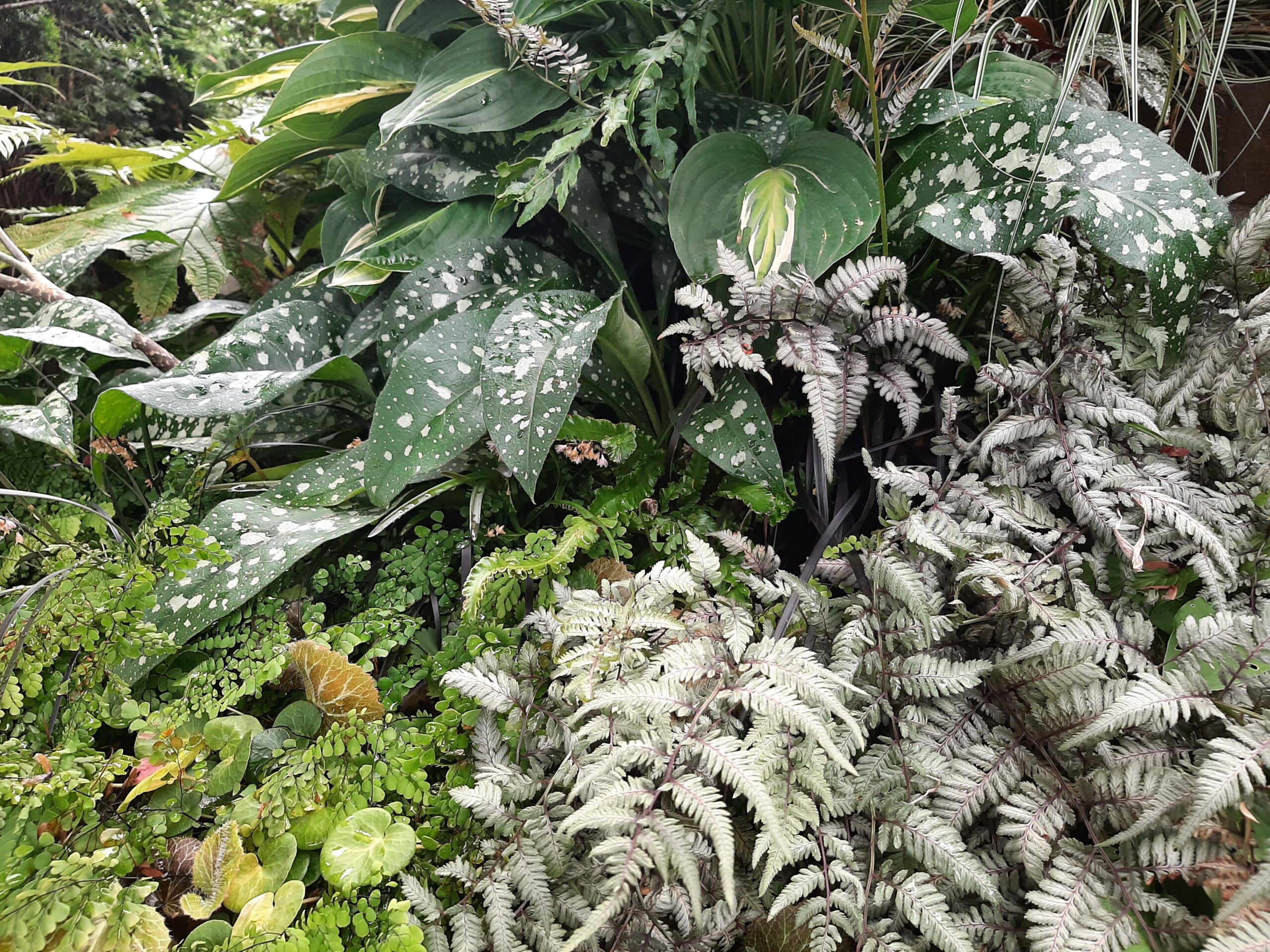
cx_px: 635
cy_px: 476
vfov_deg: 53.1
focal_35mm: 26
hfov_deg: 67.3
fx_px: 954
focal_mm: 3.93
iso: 40
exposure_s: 1/122
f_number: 1.7
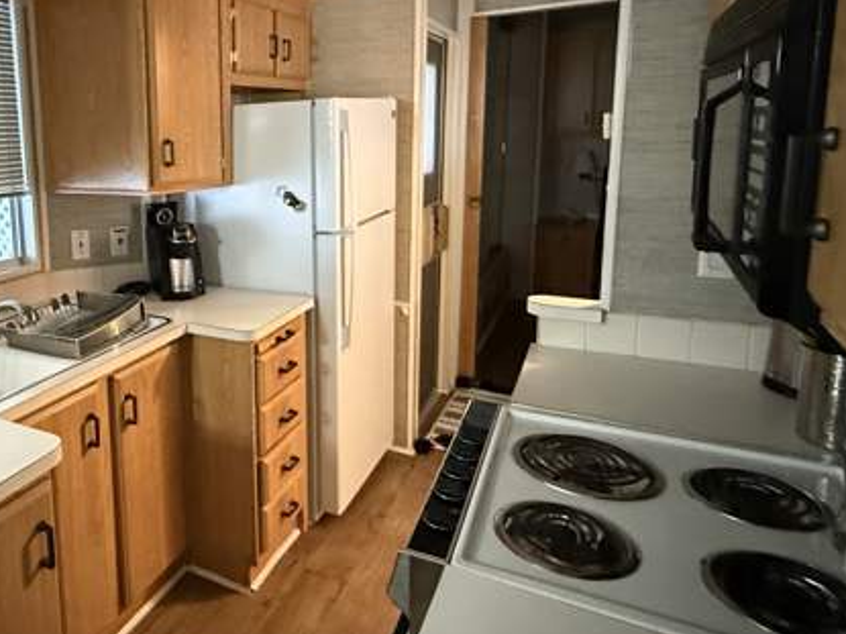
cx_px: 186
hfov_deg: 60.7
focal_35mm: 27
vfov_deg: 50.7
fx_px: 660
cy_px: 232
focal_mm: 2.22
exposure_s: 1/40
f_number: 2.2
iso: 1000
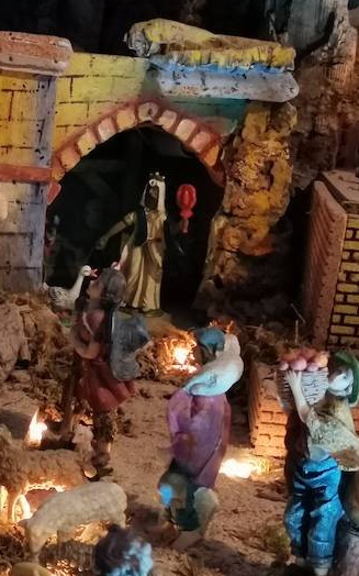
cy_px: 387
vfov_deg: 24.8
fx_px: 1301
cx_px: -1
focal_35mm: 83
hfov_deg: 15.4
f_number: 1.8
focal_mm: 4.75
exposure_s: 1/33.3
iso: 640
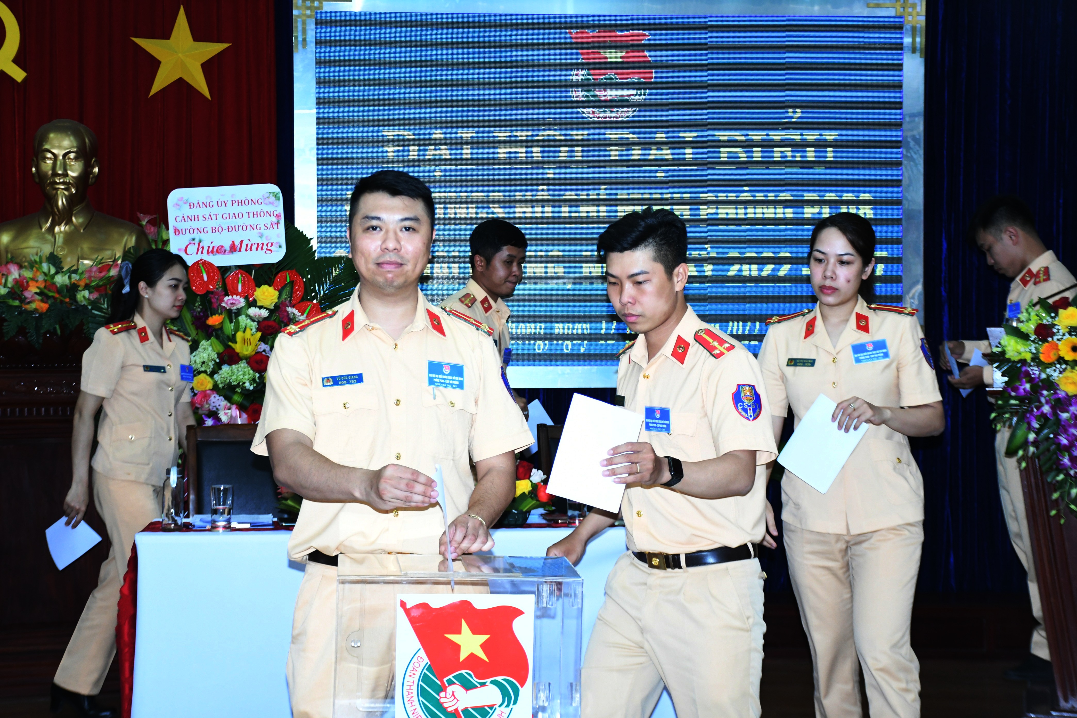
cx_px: 538
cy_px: 359
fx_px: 1795
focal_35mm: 60
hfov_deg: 33.4
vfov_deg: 22.6
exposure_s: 1/200
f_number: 4.5
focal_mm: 40
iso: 1600
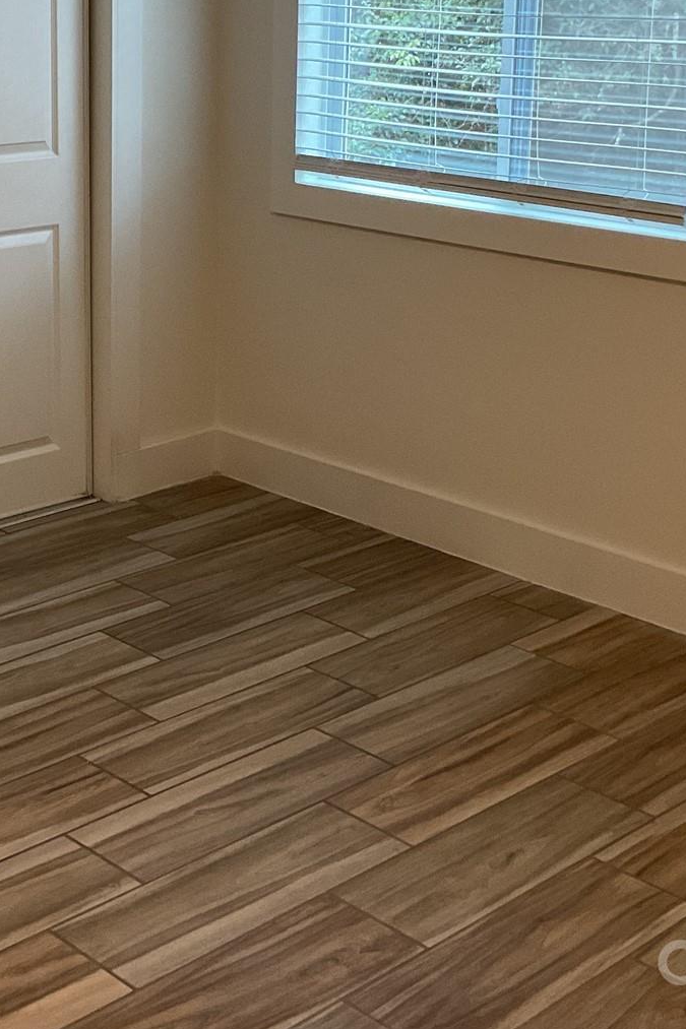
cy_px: 271
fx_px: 1744
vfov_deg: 32.3
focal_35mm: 61
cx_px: 192
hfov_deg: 22.1
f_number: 1.8
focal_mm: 3
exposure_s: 1/60
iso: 100
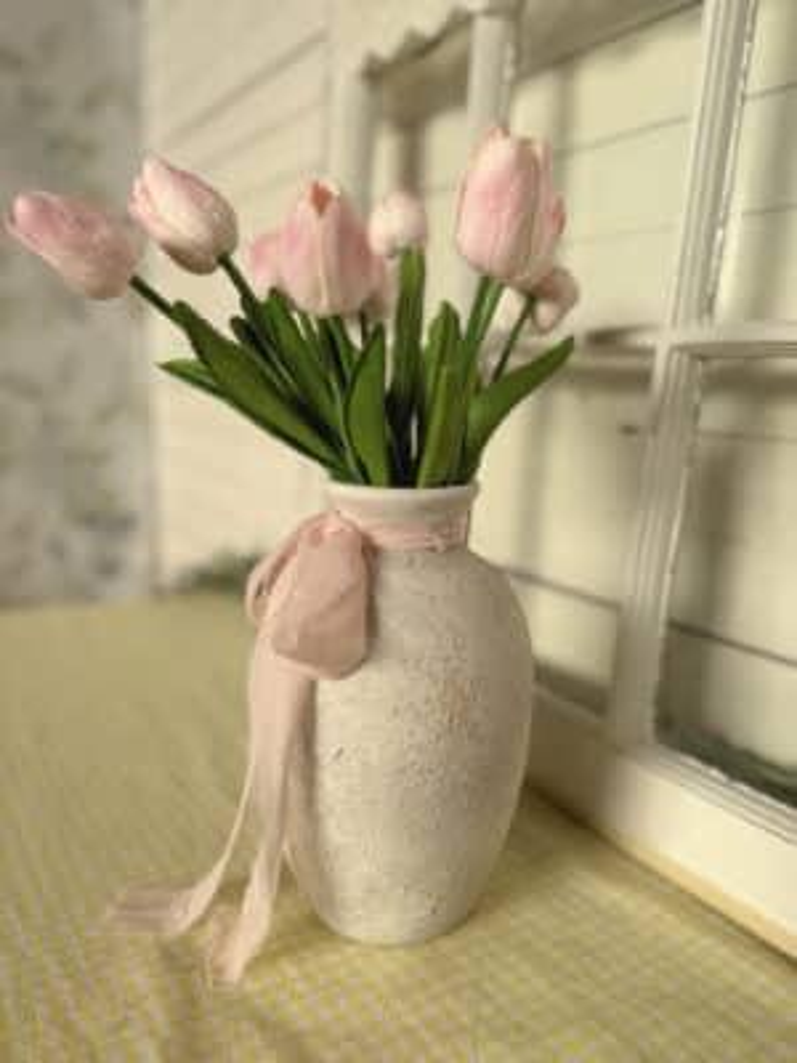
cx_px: 398
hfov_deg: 56.8
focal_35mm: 24
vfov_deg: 71.6
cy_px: 532
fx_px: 737
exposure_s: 1/1493
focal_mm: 6.76
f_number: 1.78
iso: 80
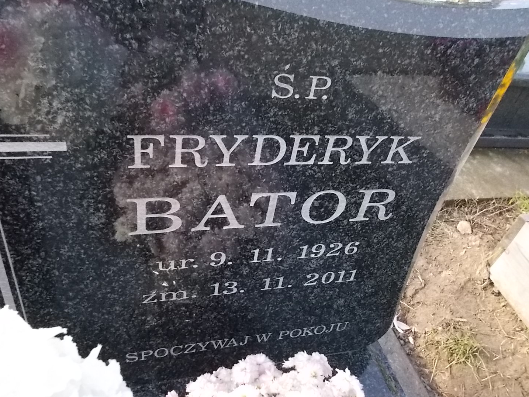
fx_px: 443
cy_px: 209
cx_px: 264
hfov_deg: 61.7
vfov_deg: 48.2
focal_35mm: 29
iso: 400
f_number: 8
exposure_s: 1/80
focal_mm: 4.6
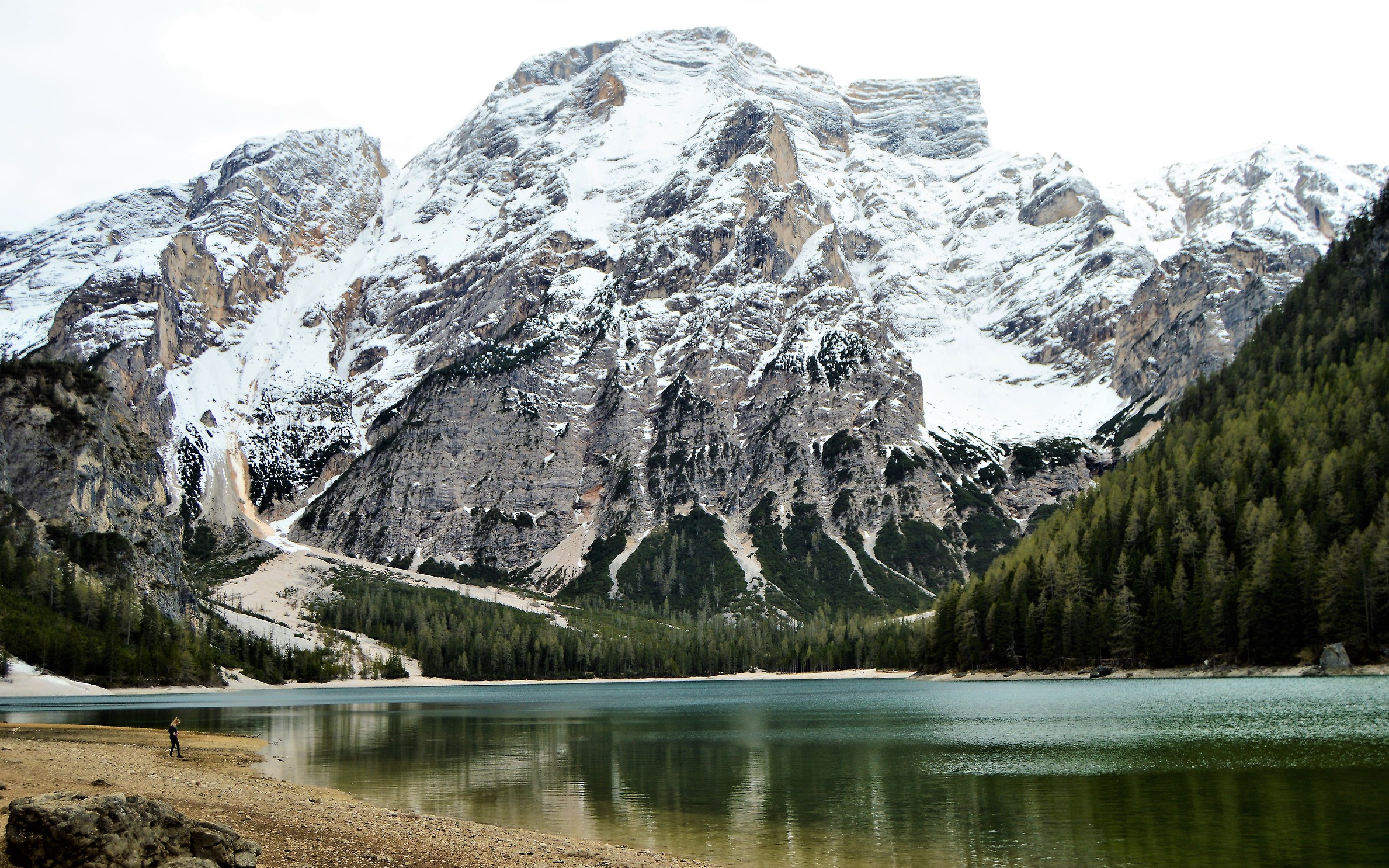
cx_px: 695
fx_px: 1401
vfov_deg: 34.4
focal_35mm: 37
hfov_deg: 52.8
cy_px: 463
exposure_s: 1/125
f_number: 5
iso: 100
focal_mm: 24
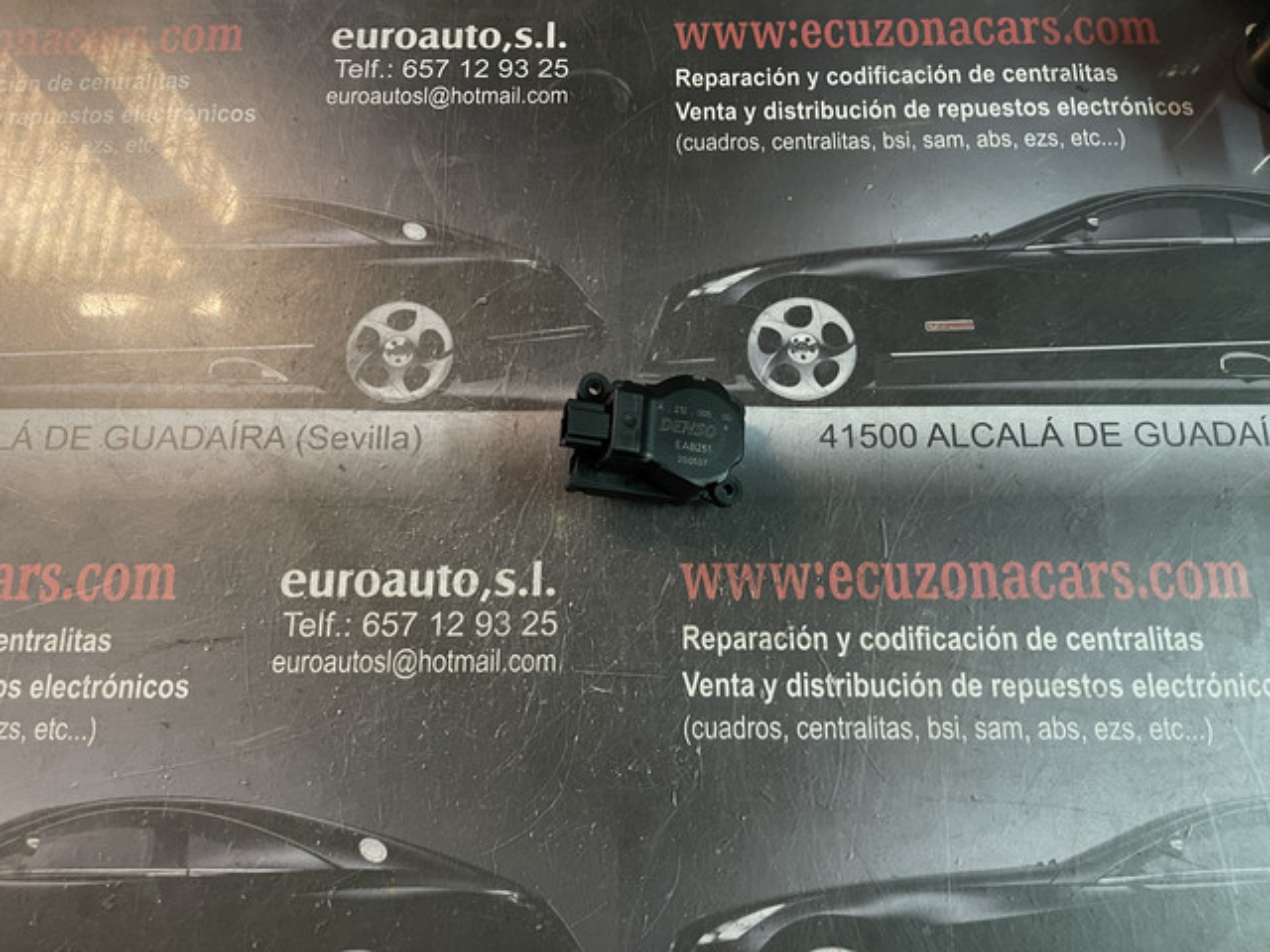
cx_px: 635
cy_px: 476
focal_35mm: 26
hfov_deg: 67.3
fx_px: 954
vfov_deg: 53.1
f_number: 1.6
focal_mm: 5.1
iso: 500
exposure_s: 1/25
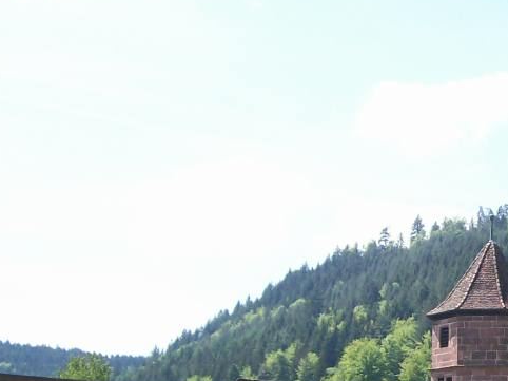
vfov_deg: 15.8
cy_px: 307
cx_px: 549
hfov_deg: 20.2
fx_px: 1364
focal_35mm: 93
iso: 80
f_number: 7.2
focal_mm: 5.8
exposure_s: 1/125
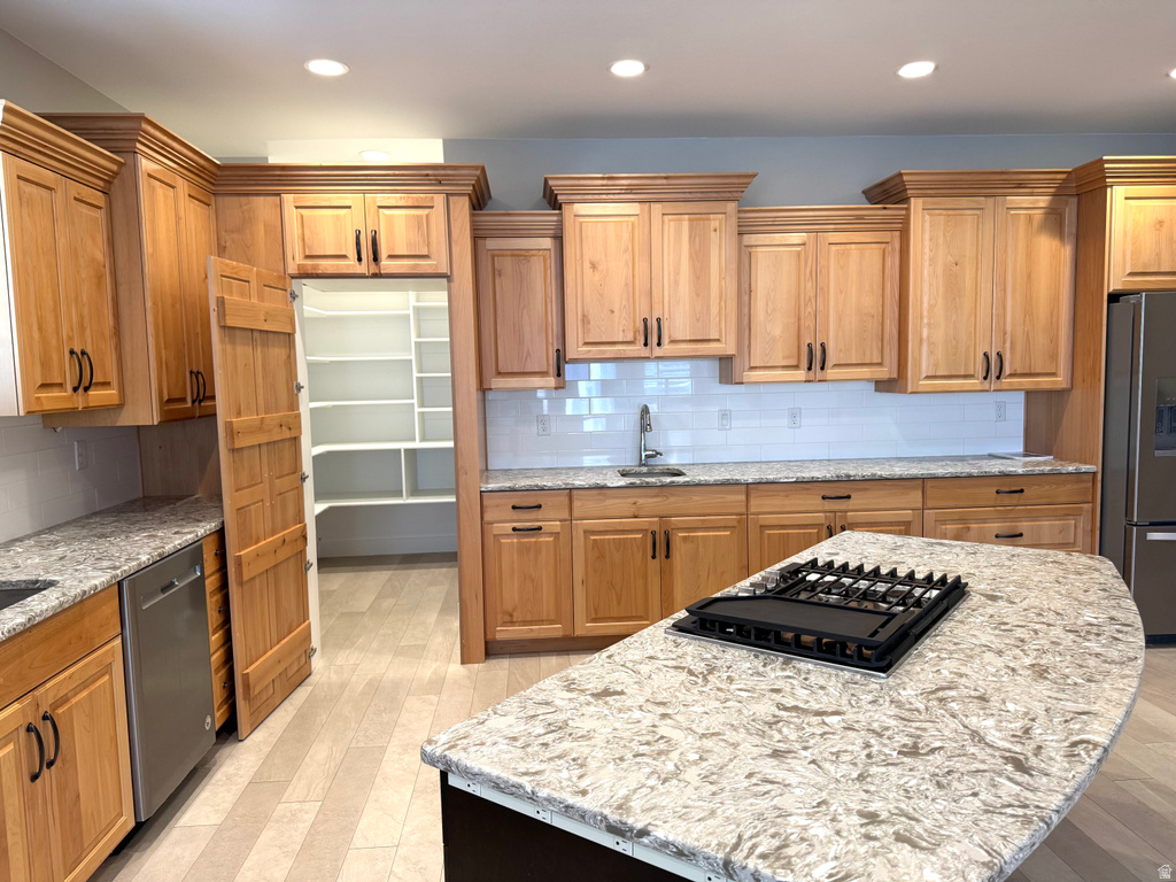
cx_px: 588
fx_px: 815
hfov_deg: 71.6
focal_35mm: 24
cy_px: 441
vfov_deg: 56.8
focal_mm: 6.76
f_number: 1.78
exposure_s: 1/120
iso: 160
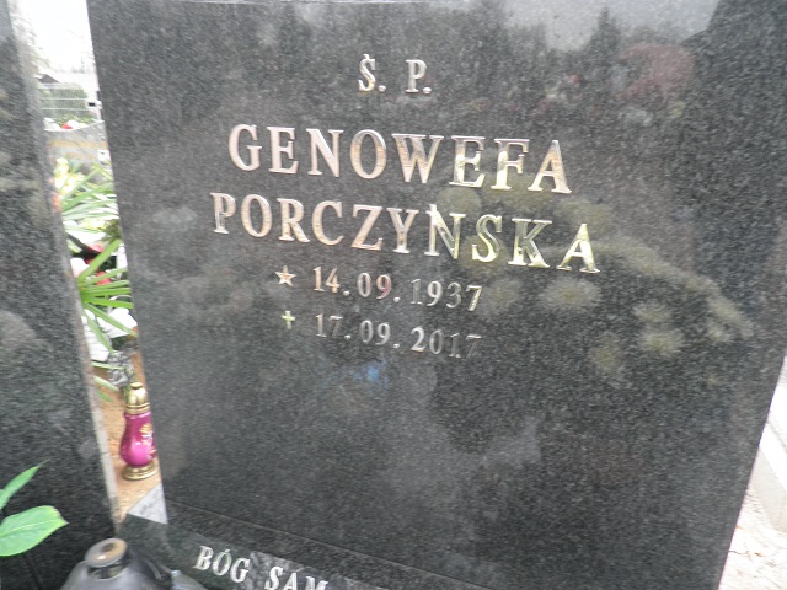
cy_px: 295
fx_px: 546
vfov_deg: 56.8
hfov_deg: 71.6
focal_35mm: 24
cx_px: 394
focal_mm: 4.3
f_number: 3.3
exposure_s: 1/30
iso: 125
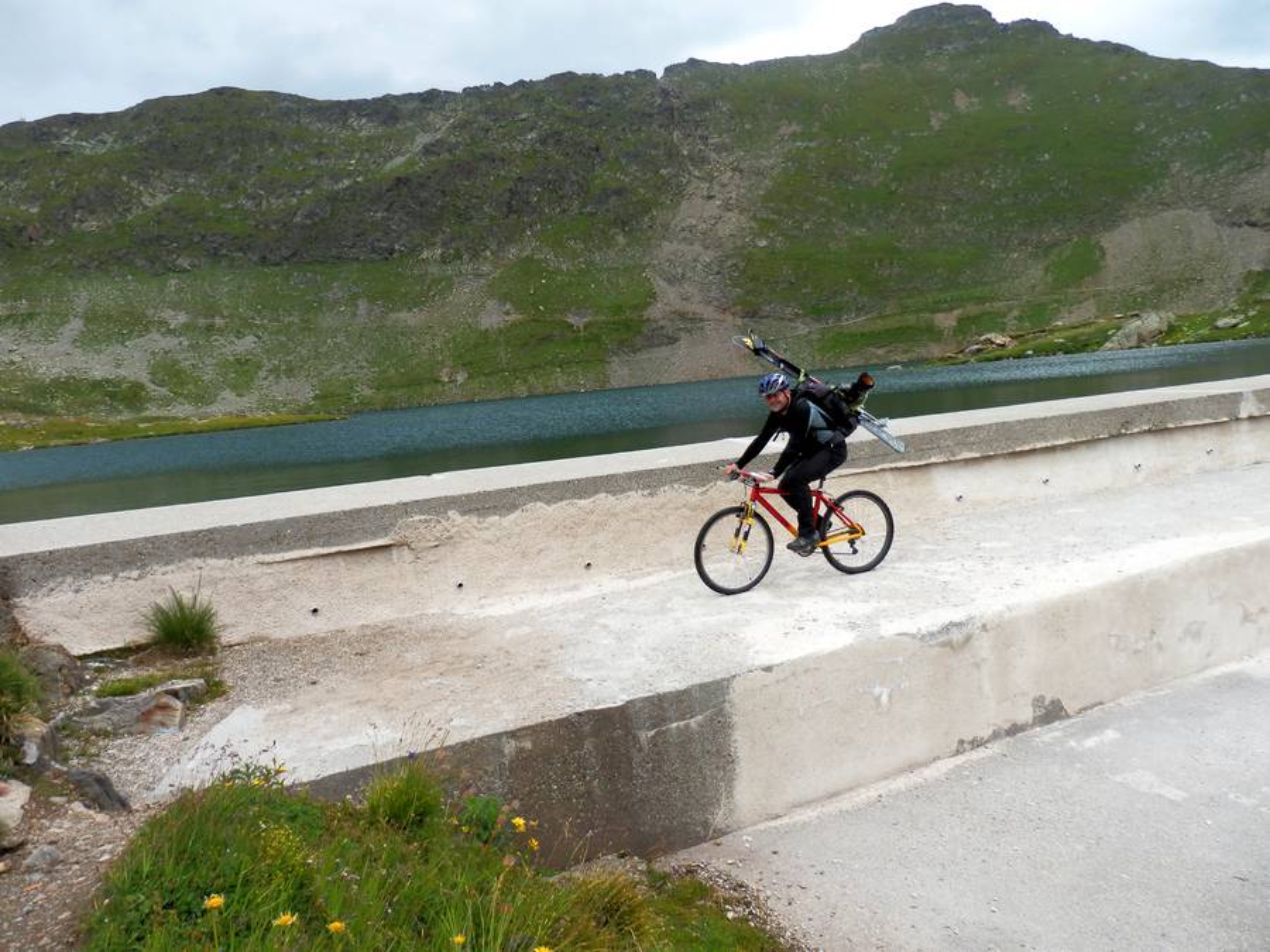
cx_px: 635
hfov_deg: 69.4
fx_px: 917
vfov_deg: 54.9
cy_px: 476
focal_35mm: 25
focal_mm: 4.5
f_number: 3
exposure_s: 1/640
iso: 80
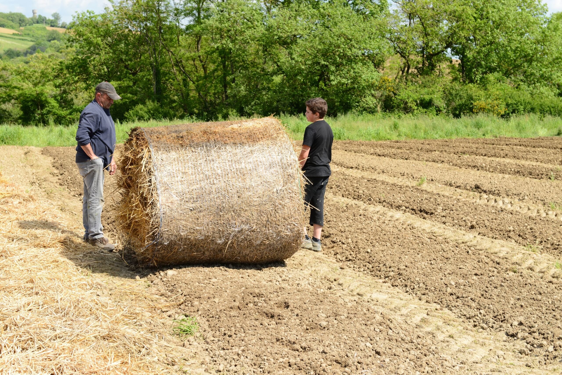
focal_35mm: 62
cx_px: 281
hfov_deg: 32.4
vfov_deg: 21.9
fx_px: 968
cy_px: 188
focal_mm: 62
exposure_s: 1/100
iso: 100
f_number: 11
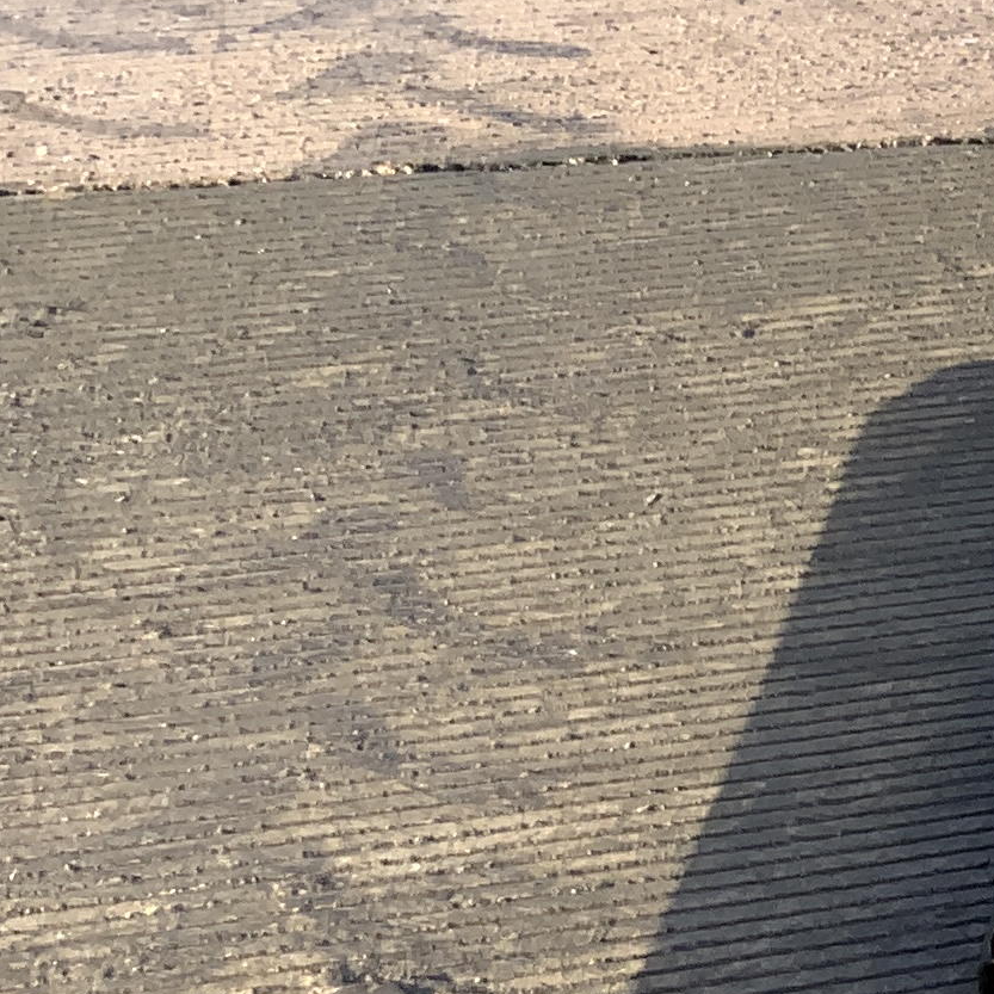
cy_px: 587
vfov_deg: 14.1
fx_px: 4028
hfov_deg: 11.9
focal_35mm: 124
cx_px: 2233
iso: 16
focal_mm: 3
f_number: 1.8
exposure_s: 1/613
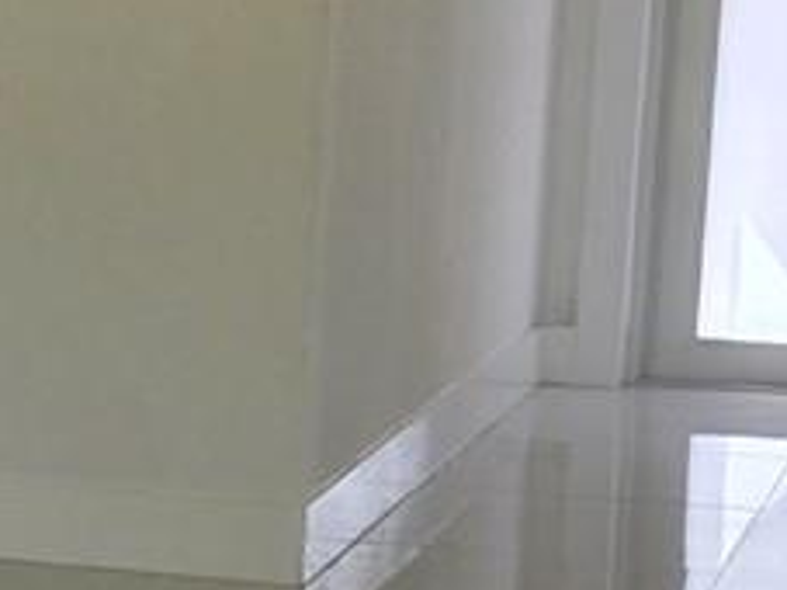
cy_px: 378
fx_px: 3681
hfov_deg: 9.6
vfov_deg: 9.1
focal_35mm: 162
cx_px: -1529
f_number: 1.8
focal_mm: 5.4
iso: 32
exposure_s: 1/120
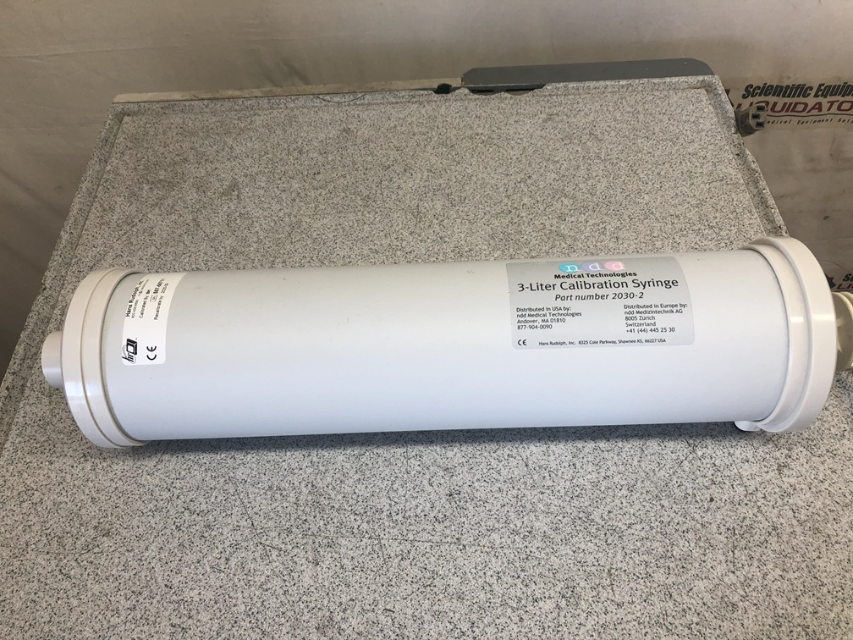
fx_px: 690
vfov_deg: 49.7
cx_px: 426
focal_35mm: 28
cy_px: 320
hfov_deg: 63.4
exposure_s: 1/120
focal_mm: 3.99
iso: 40
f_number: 1.8
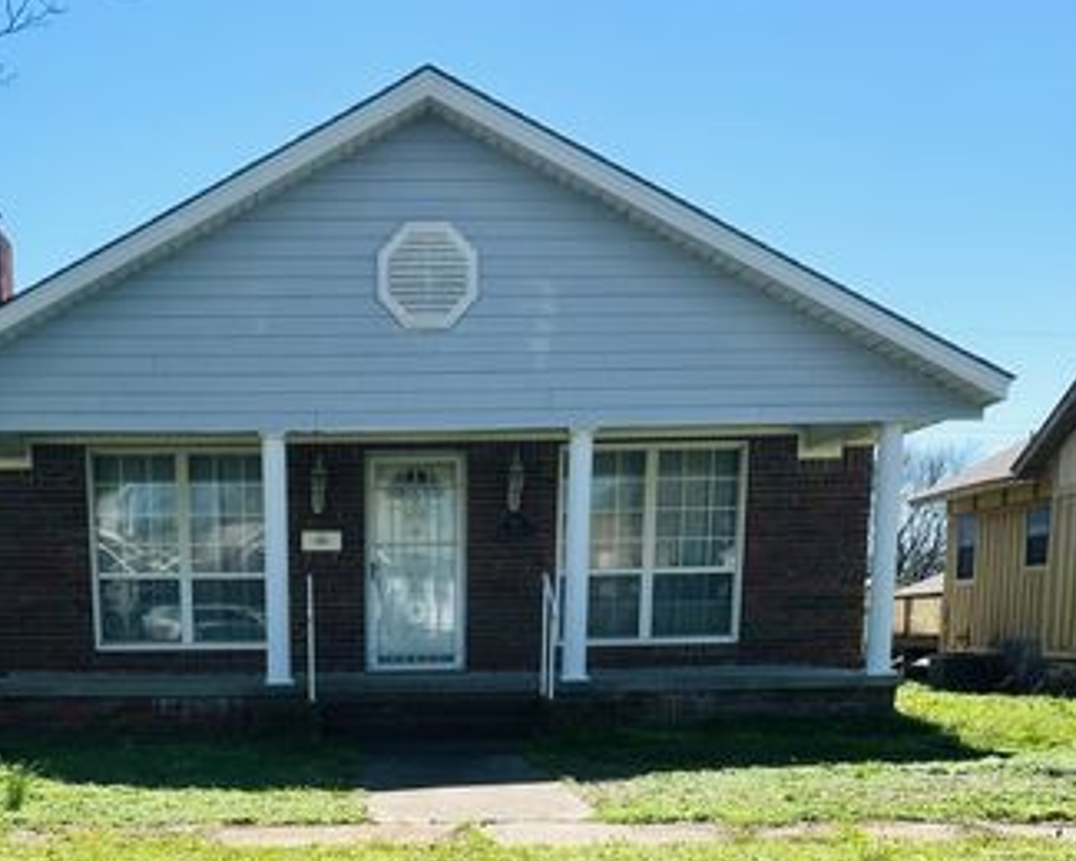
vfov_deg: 28.7
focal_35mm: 48
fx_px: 1529
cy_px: 929
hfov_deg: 38.3
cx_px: 344
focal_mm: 6.86
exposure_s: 1/3247
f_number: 1.78
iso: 80
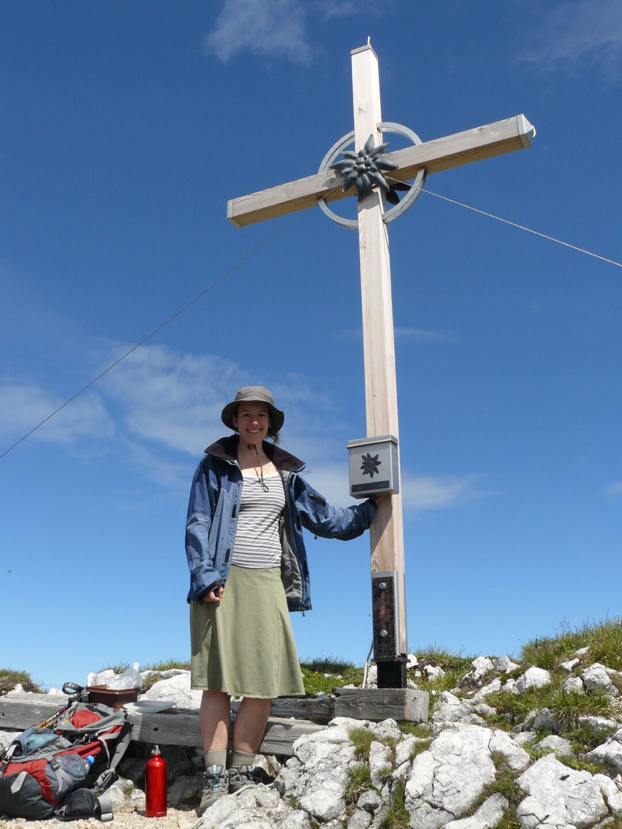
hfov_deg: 39.7
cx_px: 311
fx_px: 862
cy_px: 414
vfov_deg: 51.4
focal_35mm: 36
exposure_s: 1/500
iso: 100
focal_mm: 6
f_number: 5.6
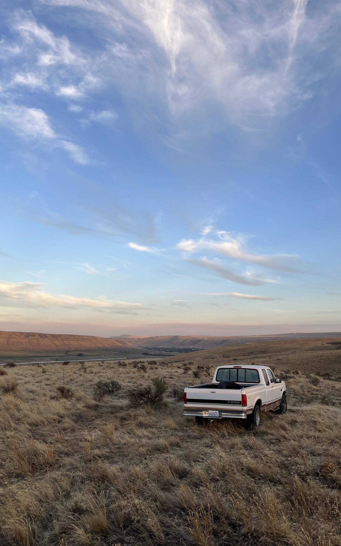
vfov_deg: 66.5
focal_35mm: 28
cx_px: 160
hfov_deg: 44.5
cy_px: 274
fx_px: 416
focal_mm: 5.1
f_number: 1.6
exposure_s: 1/742
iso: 50
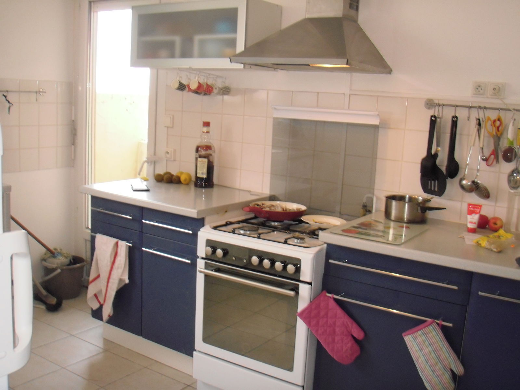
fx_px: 571
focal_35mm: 38
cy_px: 195
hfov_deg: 49.0
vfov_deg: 37.7
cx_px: 260
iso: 125
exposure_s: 1/30
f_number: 3.5
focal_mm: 6.7
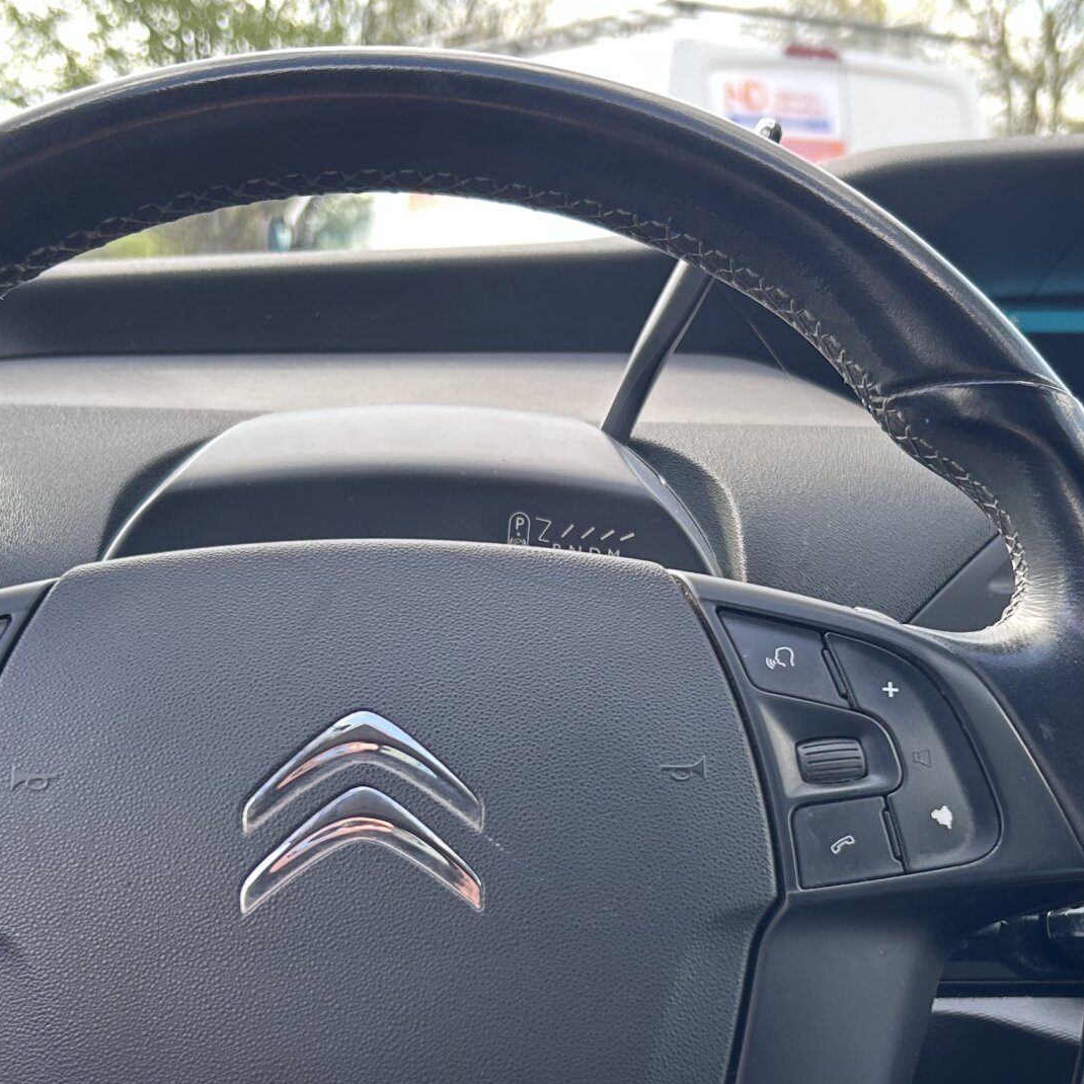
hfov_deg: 31.0
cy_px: 811
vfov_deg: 30.6
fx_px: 1949
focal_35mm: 55
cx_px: 644
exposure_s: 1/121
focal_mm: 5.7
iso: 32
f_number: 1.5
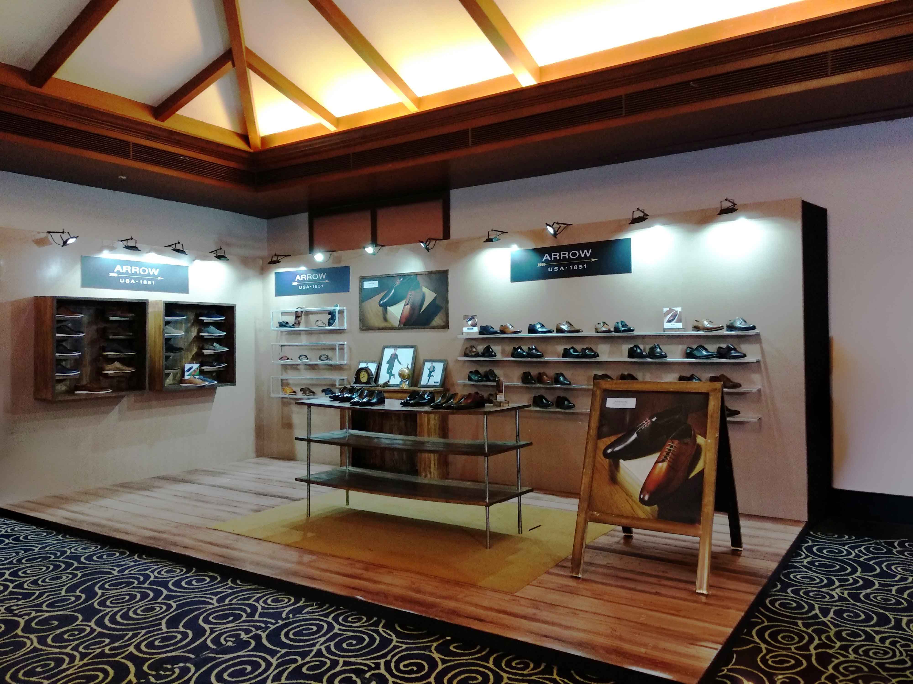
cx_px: 456
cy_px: 342
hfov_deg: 67.3
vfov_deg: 53.1
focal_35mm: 26
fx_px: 686
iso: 500
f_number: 2.2
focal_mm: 3.81
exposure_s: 1/25
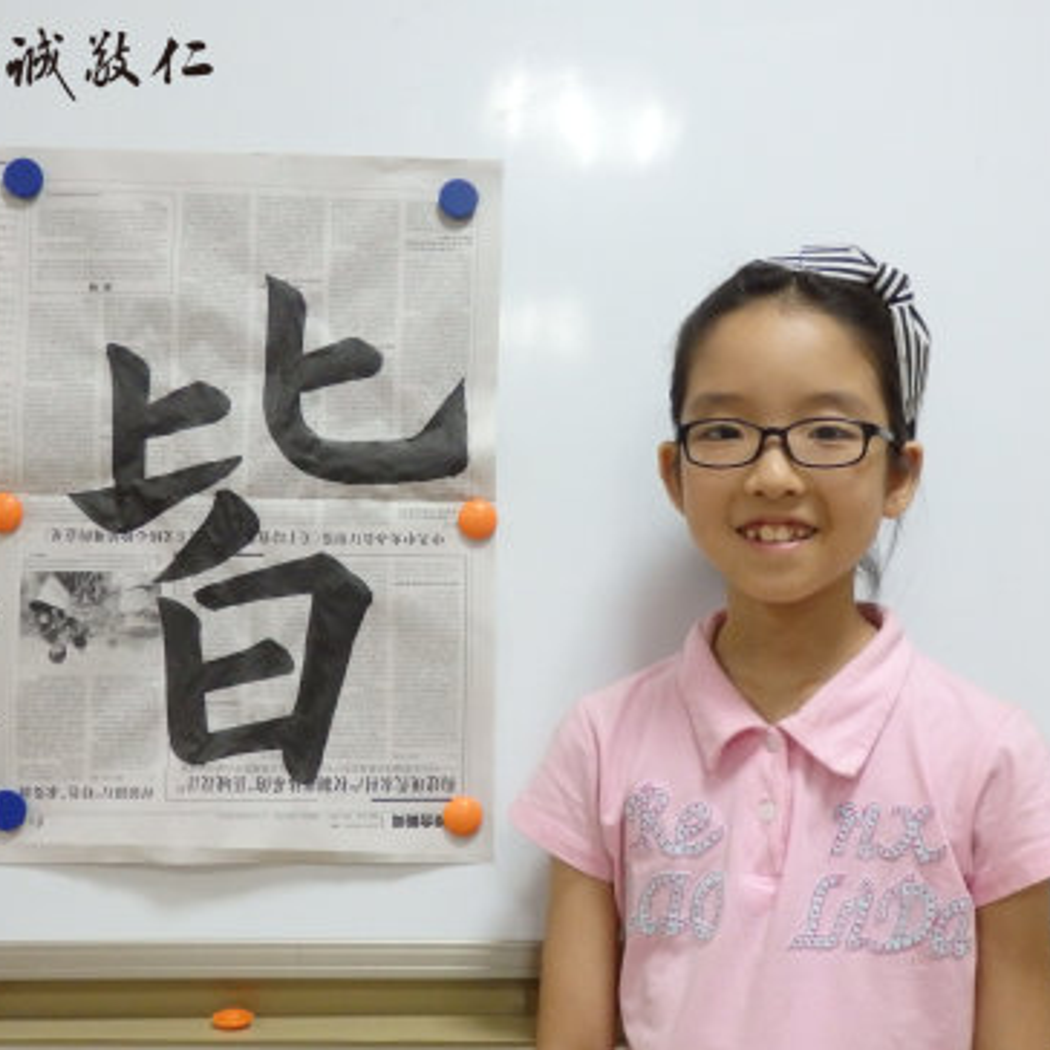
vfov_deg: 38.3
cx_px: 482
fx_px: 1510
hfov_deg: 38.3
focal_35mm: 44
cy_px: 524
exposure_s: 1/25
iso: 800
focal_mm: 6.6
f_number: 3.6
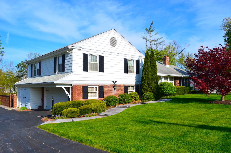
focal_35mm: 30
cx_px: 116
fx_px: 192
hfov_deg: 62.0
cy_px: 76
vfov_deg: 43.4
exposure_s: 1/400
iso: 200
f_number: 11
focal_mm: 20
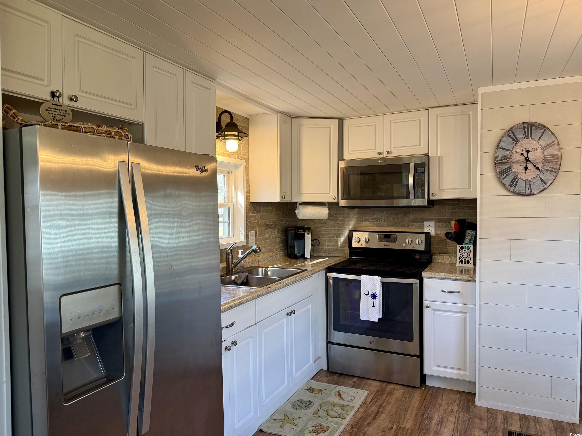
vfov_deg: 56.8
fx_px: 403
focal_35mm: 24
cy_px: 218
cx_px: 291
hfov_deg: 71.6
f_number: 1.78
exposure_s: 1/120
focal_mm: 6.76
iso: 125
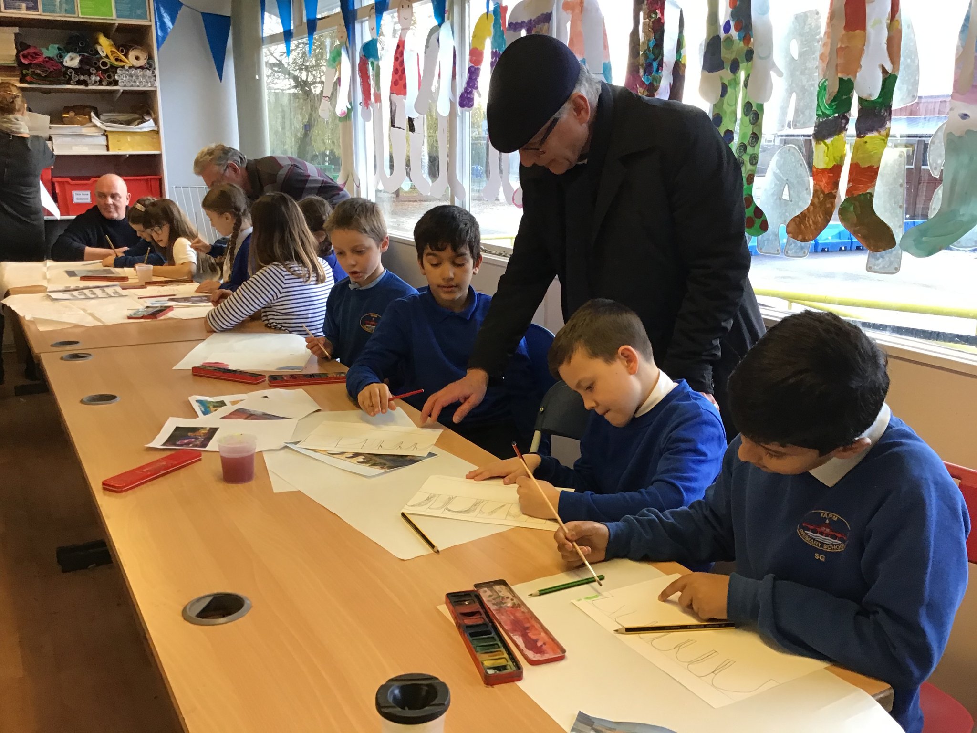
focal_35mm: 31
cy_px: 366
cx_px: 488
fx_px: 875
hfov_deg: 58.4
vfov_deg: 45.4
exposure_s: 1/33
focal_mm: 3.3
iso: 50
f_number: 2.4
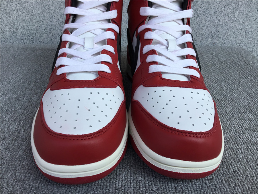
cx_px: 129
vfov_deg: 45.4
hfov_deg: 58.4
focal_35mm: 31
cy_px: 97
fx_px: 231
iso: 25
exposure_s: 1/895
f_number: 2.4
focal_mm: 3.3
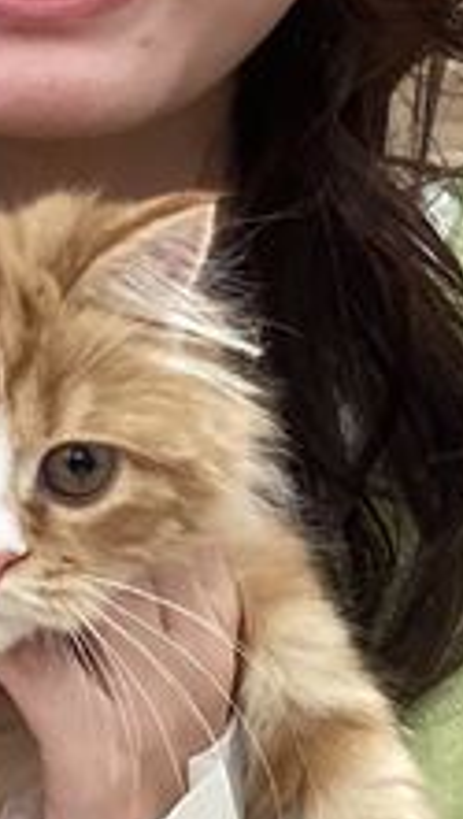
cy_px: 552
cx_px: 170
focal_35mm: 122
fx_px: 2652
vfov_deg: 17.5
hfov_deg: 10.0
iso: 160
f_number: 2.4
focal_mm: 3.3
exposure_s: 1/60
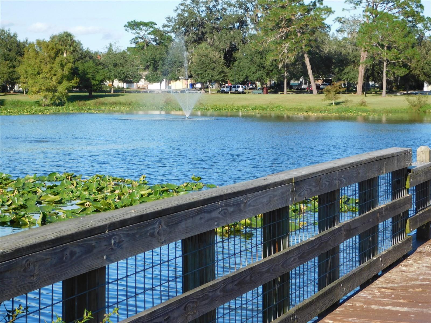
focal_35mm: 91
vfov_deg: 16.2
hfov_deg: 21.5
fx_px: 1133
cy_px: 162
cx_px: 216
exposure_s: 1/500
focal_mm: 16.1
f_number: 4.5
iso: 125
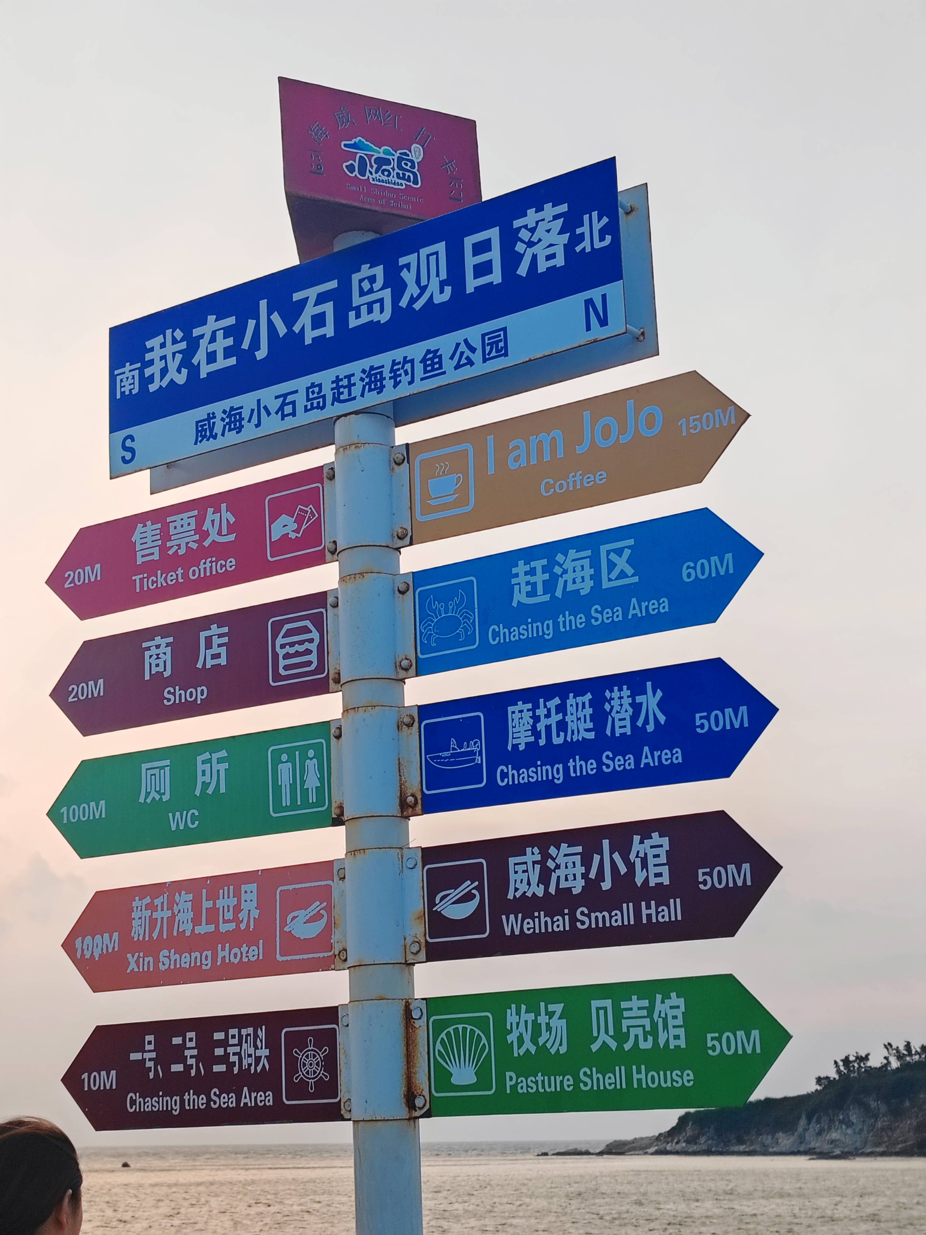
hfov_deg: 27.0
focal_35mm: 54
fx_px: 1926
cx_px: 463
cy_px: 618
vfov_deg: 35.5
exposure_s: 1/200
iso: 50
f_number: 1.8
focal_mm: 6.14
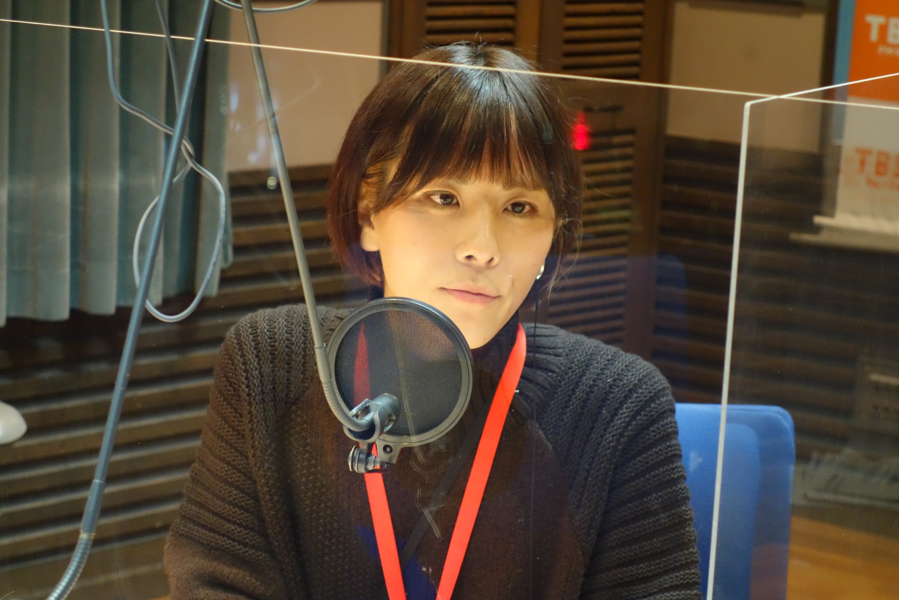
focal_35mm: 100
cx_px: 450
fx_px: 2497
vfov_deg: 13.7
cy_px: 300
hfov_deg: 20.4
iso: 1600
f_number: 4.9
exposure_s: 1/20
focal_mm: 37.1
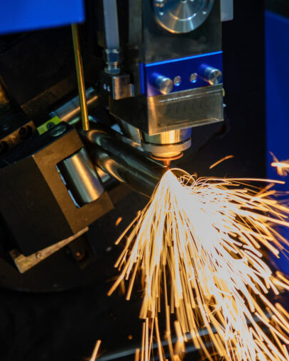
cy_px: 181
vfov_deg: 11.4
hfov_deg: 9.1
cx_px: 171
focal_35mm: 170
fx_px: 1818
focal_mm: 120
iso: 2000
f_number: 4
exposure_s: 1/100
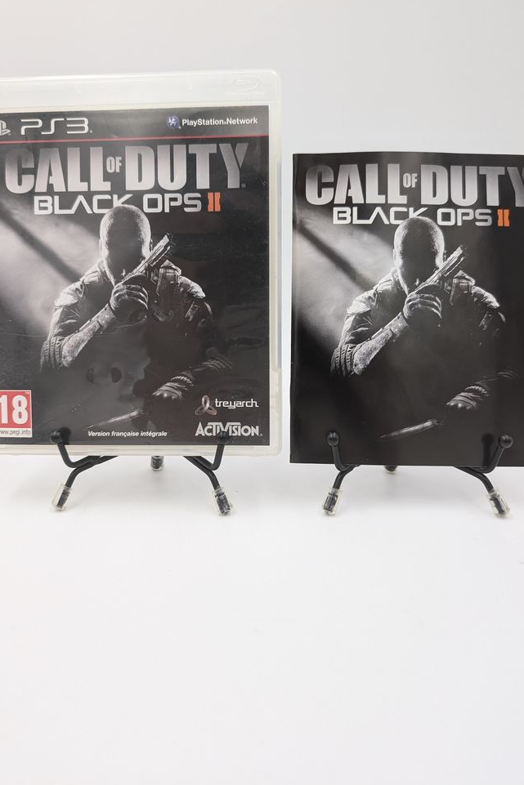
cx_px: 251
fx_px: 567
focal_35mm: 26
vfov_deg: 69.4
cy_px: 377
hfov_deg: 49.6
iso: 77
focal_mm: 6.9
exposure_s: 1/30.6
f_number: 1.68
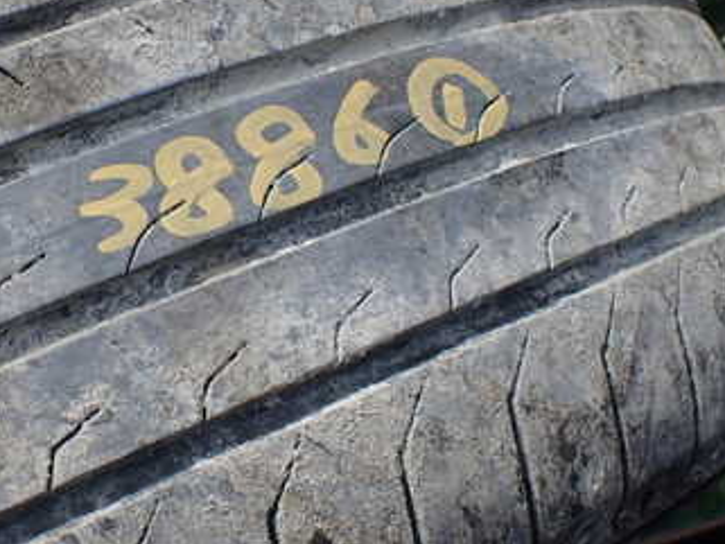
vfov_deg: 26.1
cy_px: 260
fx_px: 1173
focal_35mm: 56
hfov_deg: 33.5
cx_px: 165
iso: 100
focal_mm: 5.4
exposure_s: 1/640
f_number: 3.2
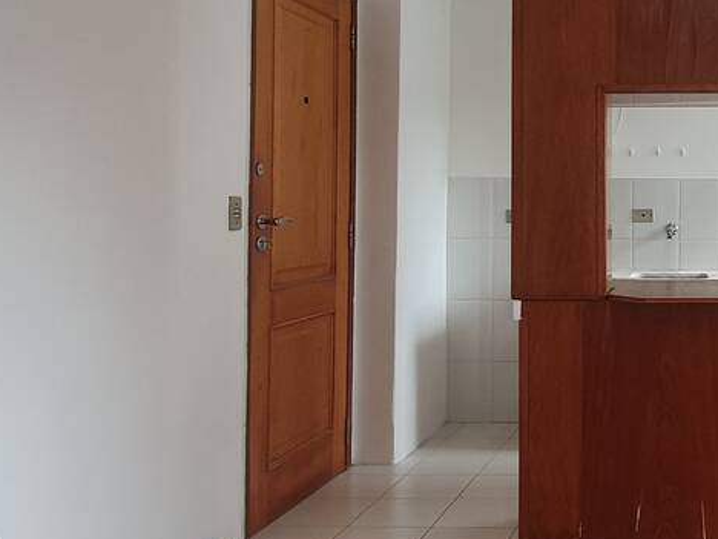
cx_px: 703
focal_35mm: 40
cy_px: 163
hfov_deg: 41.3
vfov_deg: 35.5
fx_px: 830
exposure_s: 1/60
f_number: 2.2
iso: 50
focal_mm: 1.8
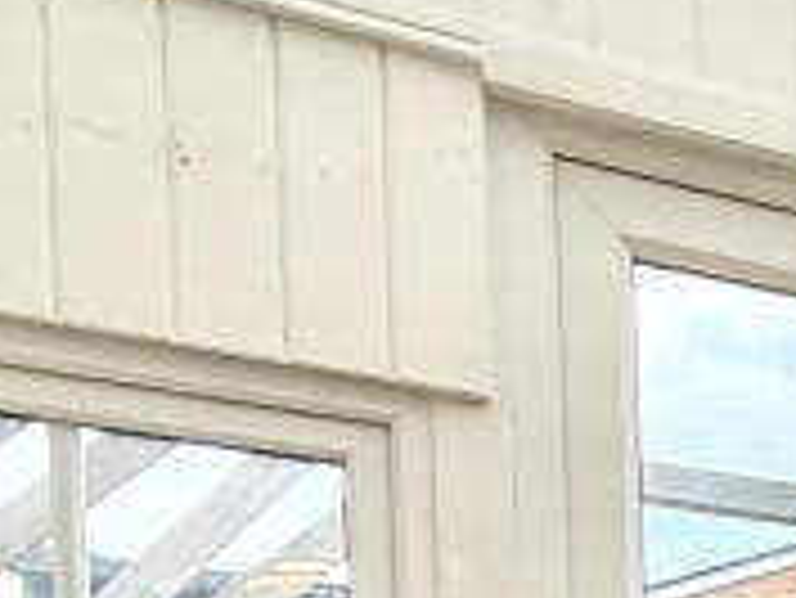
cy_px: 1156
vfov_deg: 15.1
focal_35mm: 81
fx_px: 1864
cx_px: 1579
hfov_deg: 17.5
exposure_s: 1/159
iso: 64
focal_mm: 2.22
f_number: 2.2
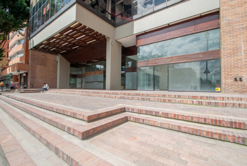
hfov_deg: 100.3
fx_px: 103
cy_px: 83
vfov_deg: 77.5
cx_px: 124
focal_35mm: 15
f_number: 6.3
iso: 100
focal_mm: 10
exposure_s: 1/500
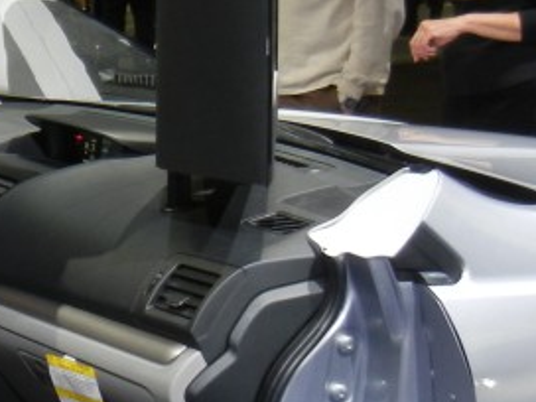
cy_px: 280
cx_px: -217
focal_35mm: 113
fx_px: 1750
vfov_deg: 13.1
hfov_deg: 16.2
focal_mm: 5.4
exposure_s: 1/51.4
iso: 178
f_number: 3.5
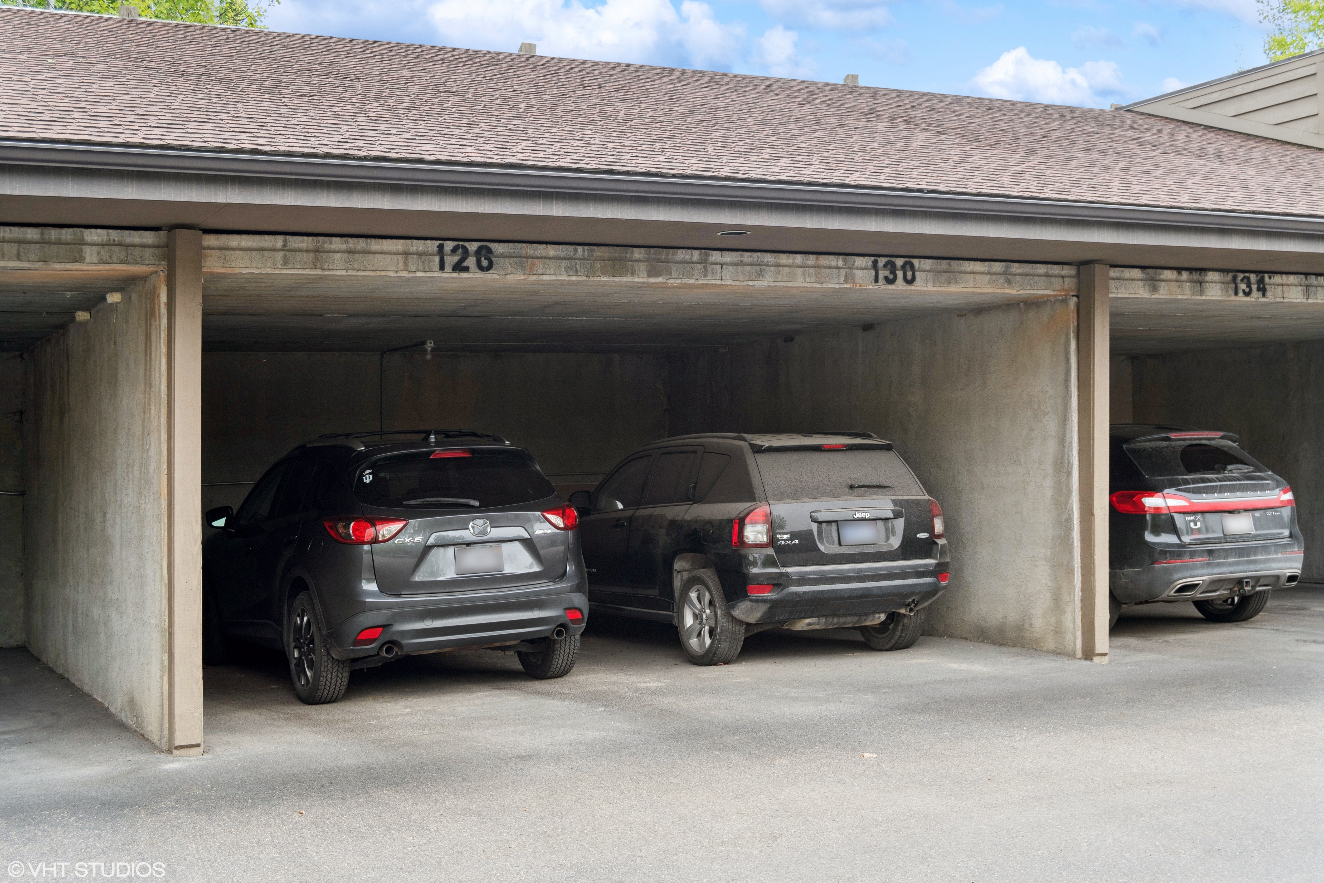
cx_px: 662
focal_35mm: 45
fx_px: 1655
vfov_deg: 29.9
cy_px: 442
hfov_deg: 43.6
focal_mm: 30
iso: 100
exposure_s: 1/100
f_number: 6.3
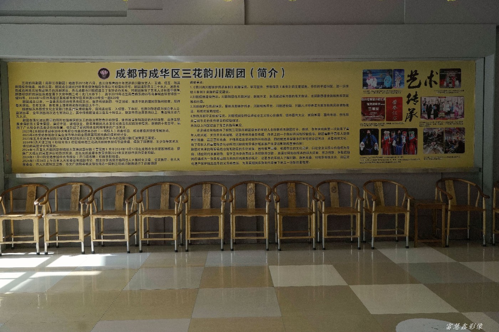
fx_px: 416
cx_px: 250
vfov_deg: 43.6
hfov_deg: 61.9
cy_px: 166
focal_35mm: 30
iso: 2000
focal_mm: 30
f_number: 4
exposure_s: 1/1000
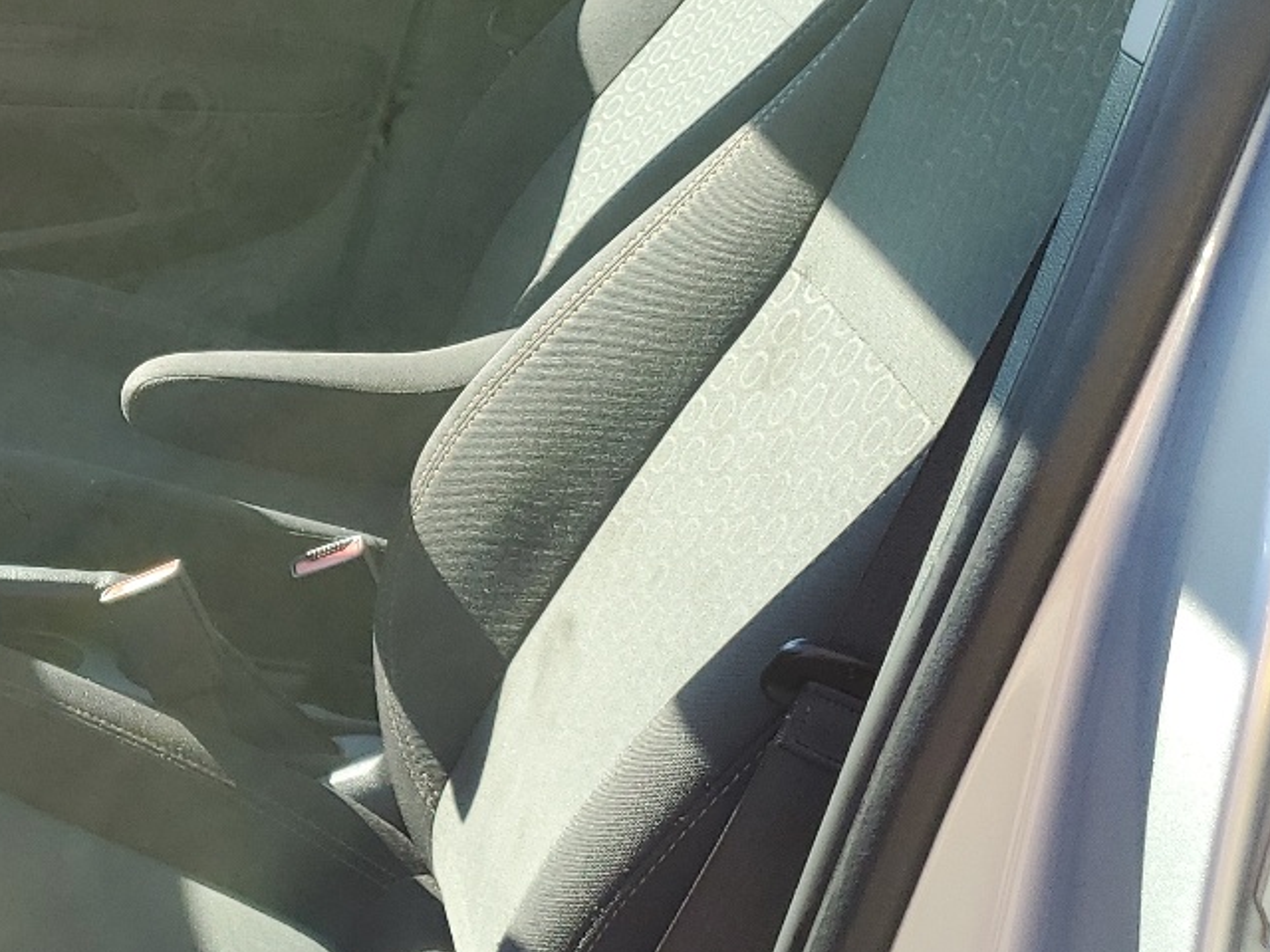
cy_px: 329
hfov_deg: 27.0
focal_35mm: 65
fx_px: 2385
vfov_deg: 22.5
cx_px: -181
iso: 50
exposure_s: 1/435
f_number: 1.5
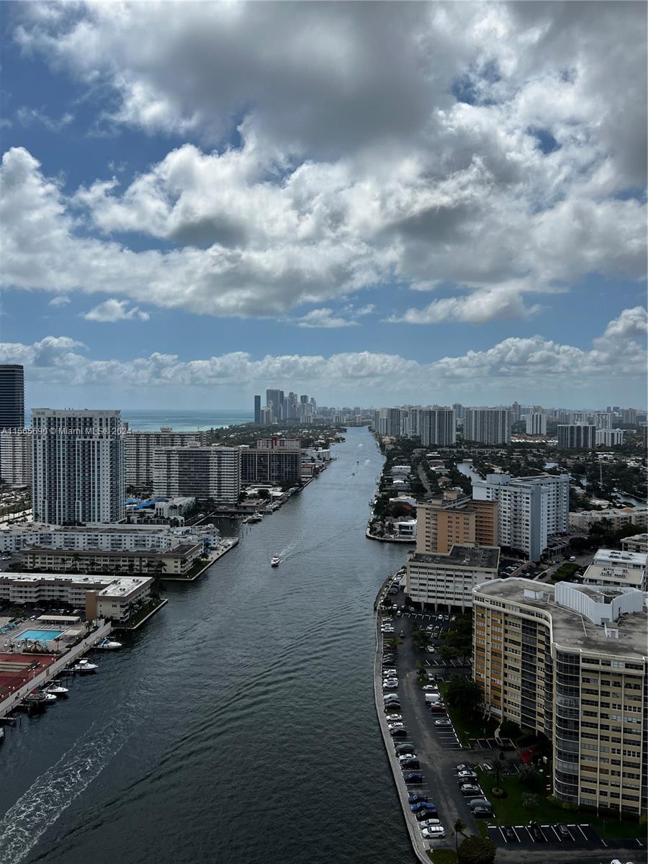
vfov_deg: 67.3
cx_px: 324
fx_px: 649
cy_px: 432
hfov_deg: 53.1
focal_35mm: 26
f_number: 1.5
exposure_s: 1/12658
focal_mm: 5.7
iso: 50
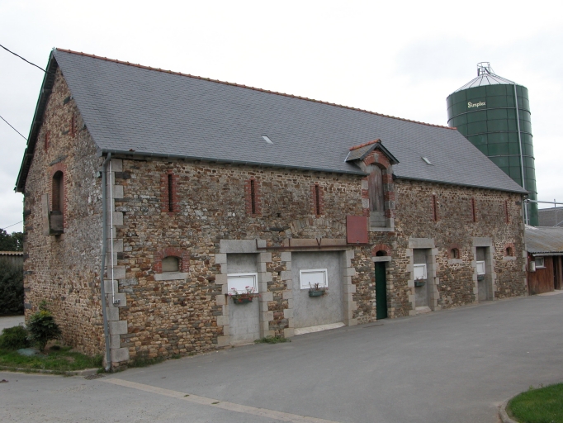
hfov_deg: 52.6
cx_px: 282
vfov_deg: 40.7
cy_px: 212
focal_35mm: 35
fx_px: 569
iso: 100
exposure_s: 1/135
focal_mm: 8.9
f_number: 4
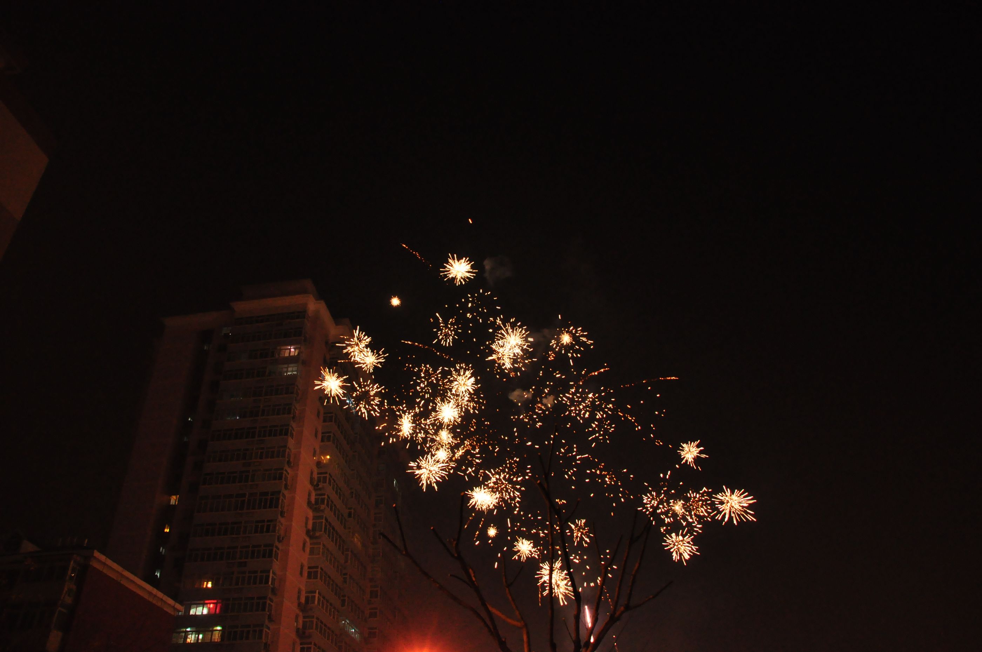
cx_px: 491
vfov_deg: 47.8
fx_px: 736
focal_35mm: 27
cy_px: 326
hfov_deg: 67.5
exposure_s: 1/15
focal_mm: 18
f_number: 5.6
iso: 1600
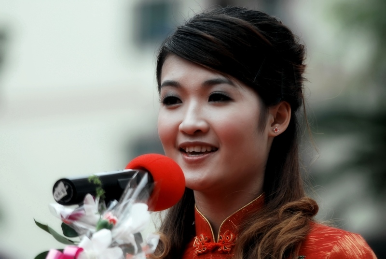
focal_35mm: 300
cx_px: 193
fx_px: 3221
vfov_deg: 4.6
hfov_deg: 6.9
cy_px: 130
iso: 250
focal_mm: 200
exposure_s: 1/250
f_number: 3.5
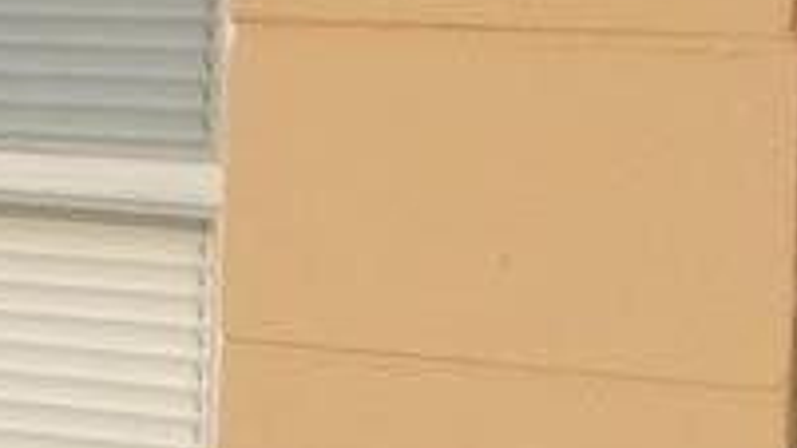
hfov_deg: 11.0
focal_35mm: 191
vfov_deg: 6.3
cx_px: -278
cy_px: 95
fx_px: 4036
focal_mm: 4
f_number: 3
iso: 125
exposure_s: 1/1000
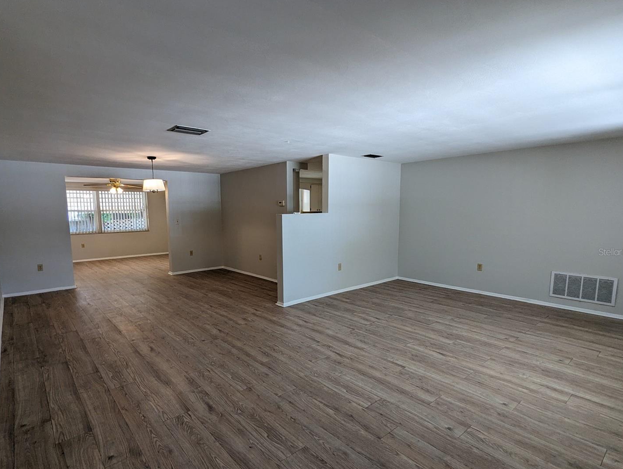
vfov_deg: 71.6
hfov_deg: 87.5
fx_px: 324
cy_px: 252
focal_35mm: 18
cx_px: 290
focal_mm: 2.35
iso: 56
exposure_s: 1/40
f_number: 2.2
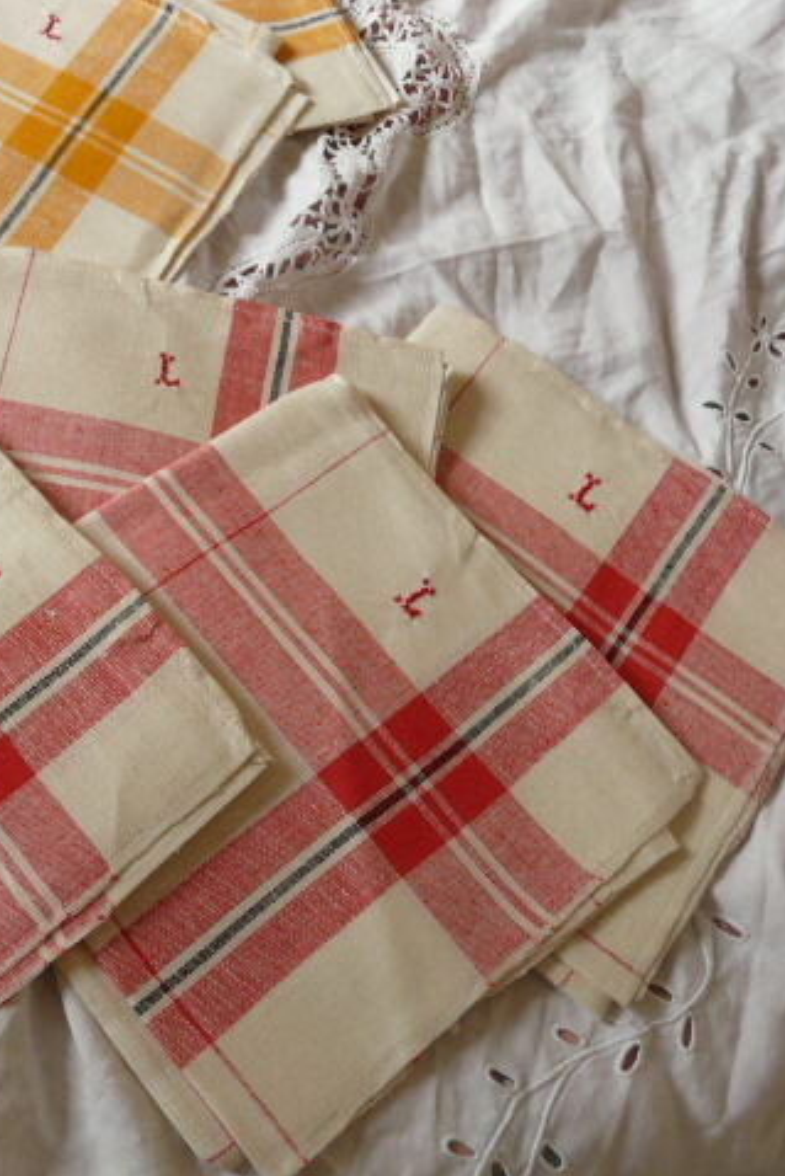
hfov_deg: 32.9
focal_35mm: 39
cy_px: 588
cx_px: 121
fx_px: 1275
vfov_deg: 49.5
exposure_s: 1/30
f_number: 2.8
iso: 125
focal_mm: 4.6
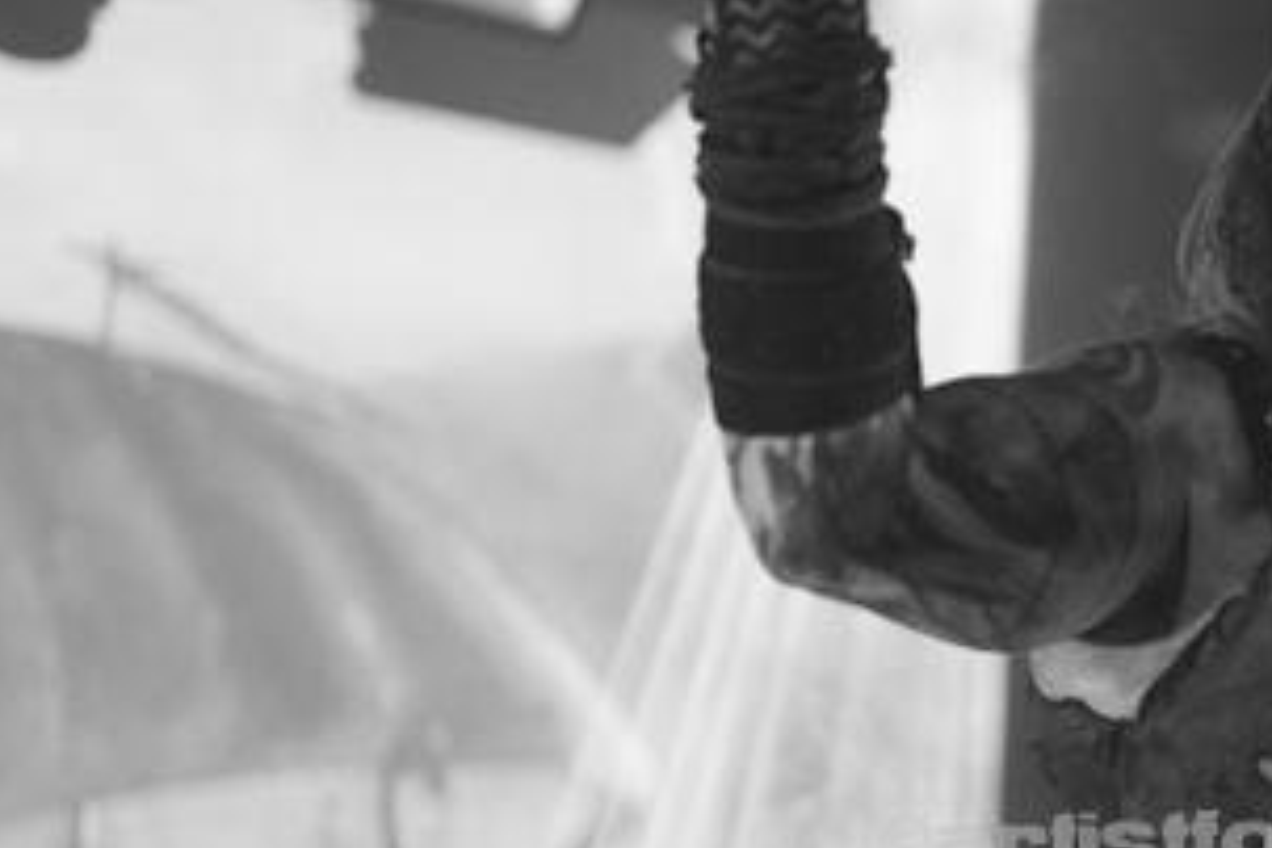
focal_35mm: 119
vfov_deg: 11.5
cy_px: 500
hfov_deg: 16.8
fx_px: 4204
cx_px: 1327
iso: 2000
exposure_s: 1/320
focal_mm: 50
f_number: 1.8
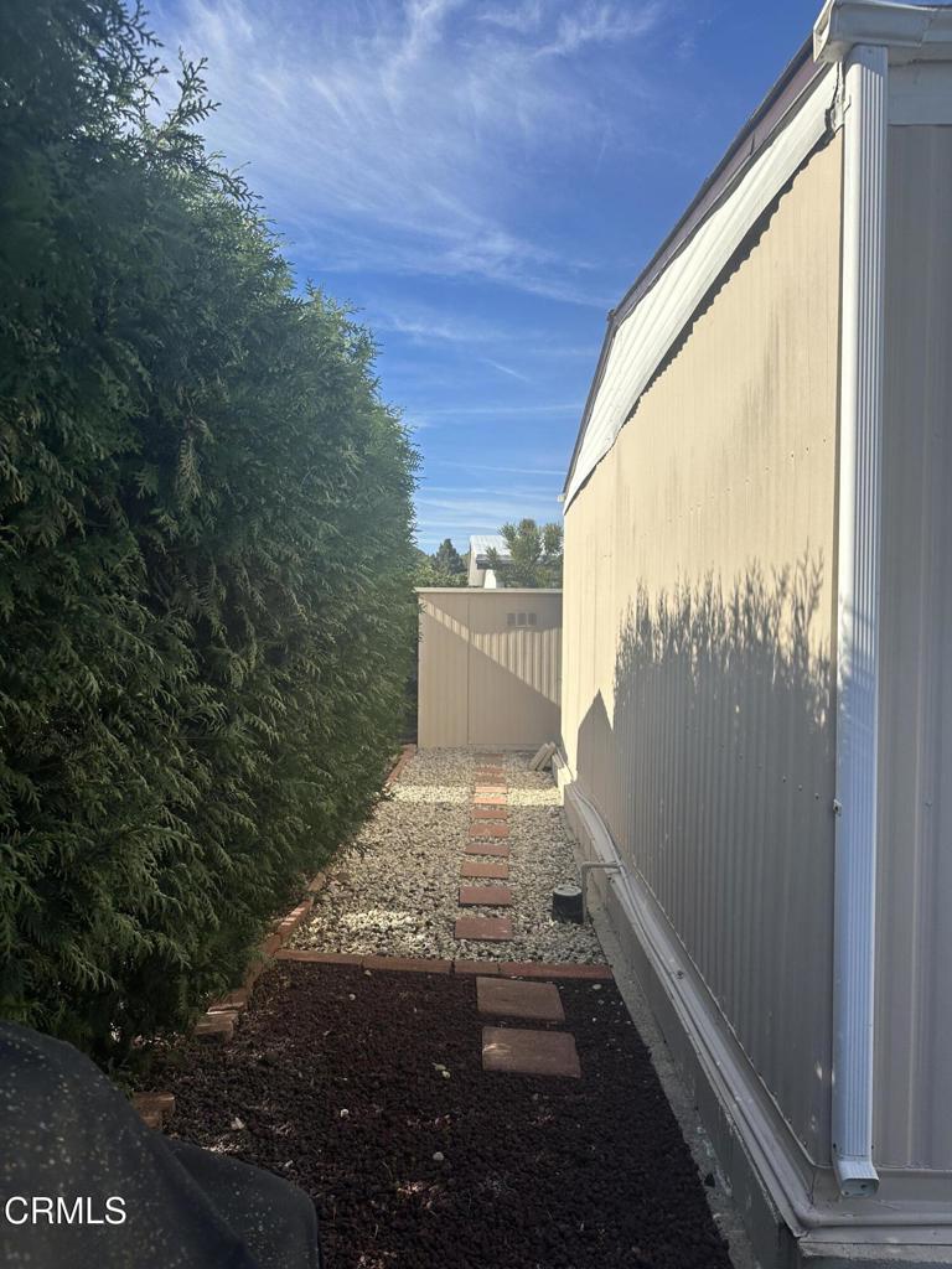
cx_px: 476
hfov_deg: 56.8
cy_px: 634
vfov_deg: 71.6
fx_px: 880
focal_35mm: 24
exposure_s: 1/4348
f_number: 1.78
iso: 80
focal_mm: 6.86
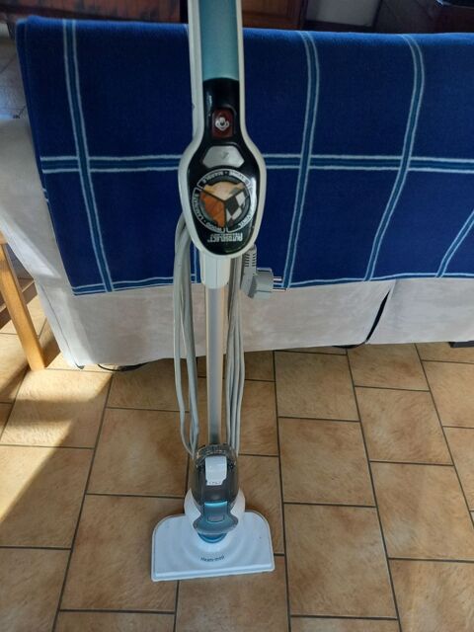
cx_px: 237
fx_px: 456
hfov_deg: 54.9
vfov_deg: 69.4
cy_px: 316
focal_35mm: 25
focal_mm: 4.65
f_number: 1.8
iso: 200
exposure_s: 1/50
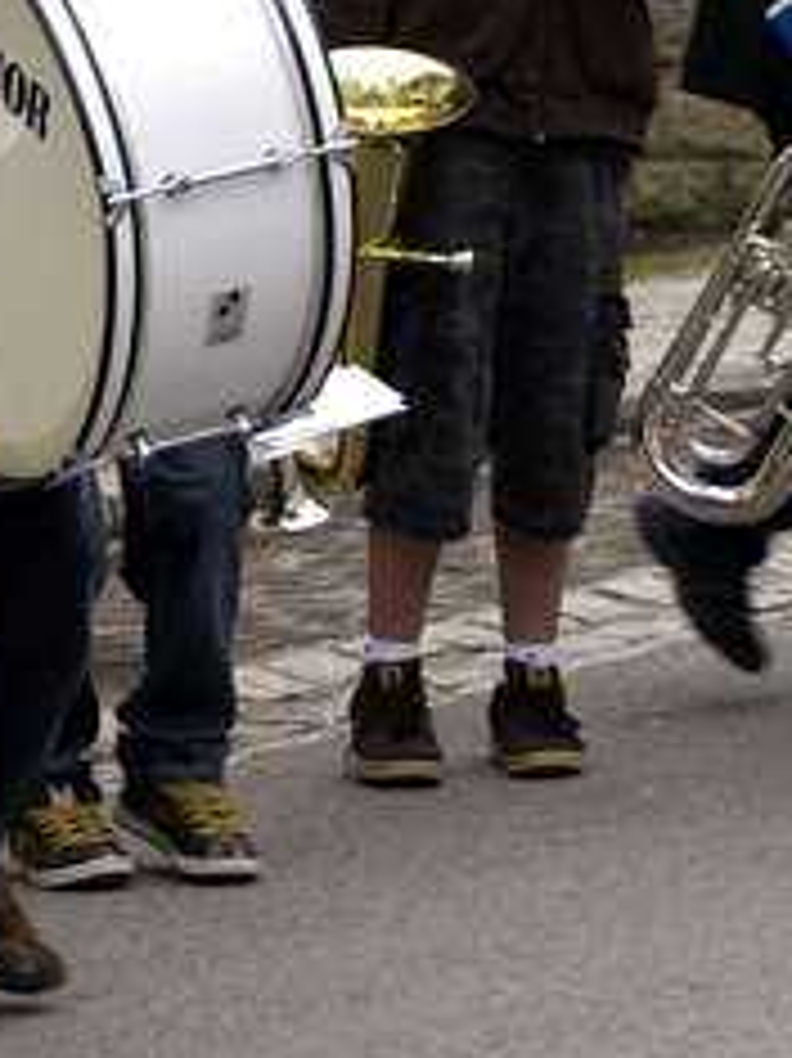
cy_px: 110
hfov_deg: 5.5
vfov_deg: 7.3
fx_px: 8264
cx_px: -140
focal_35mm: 271
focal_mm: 55
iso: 100
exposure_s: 1/100
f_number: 7.1
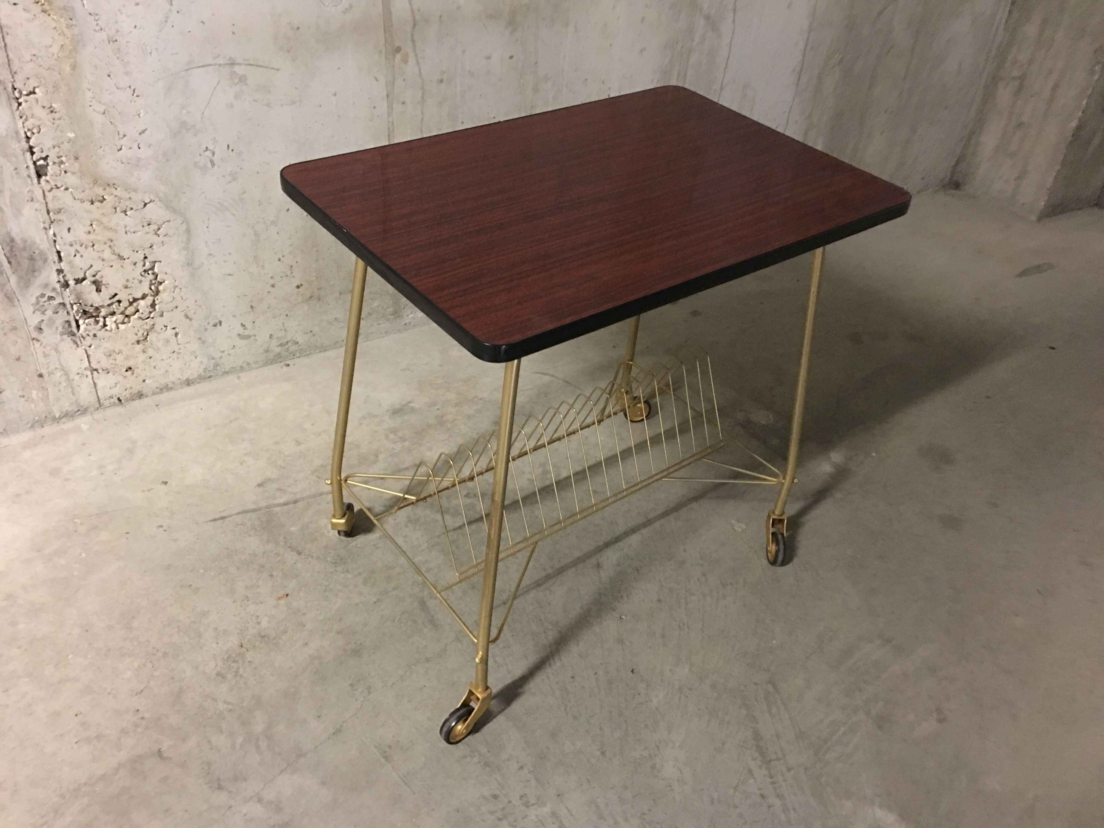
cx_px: 552
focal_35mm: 29
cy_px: 414
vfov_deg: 48.2
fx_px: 925
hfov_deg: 61.7
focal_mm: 4.15
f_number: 2.2
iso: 125
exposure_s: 1/4
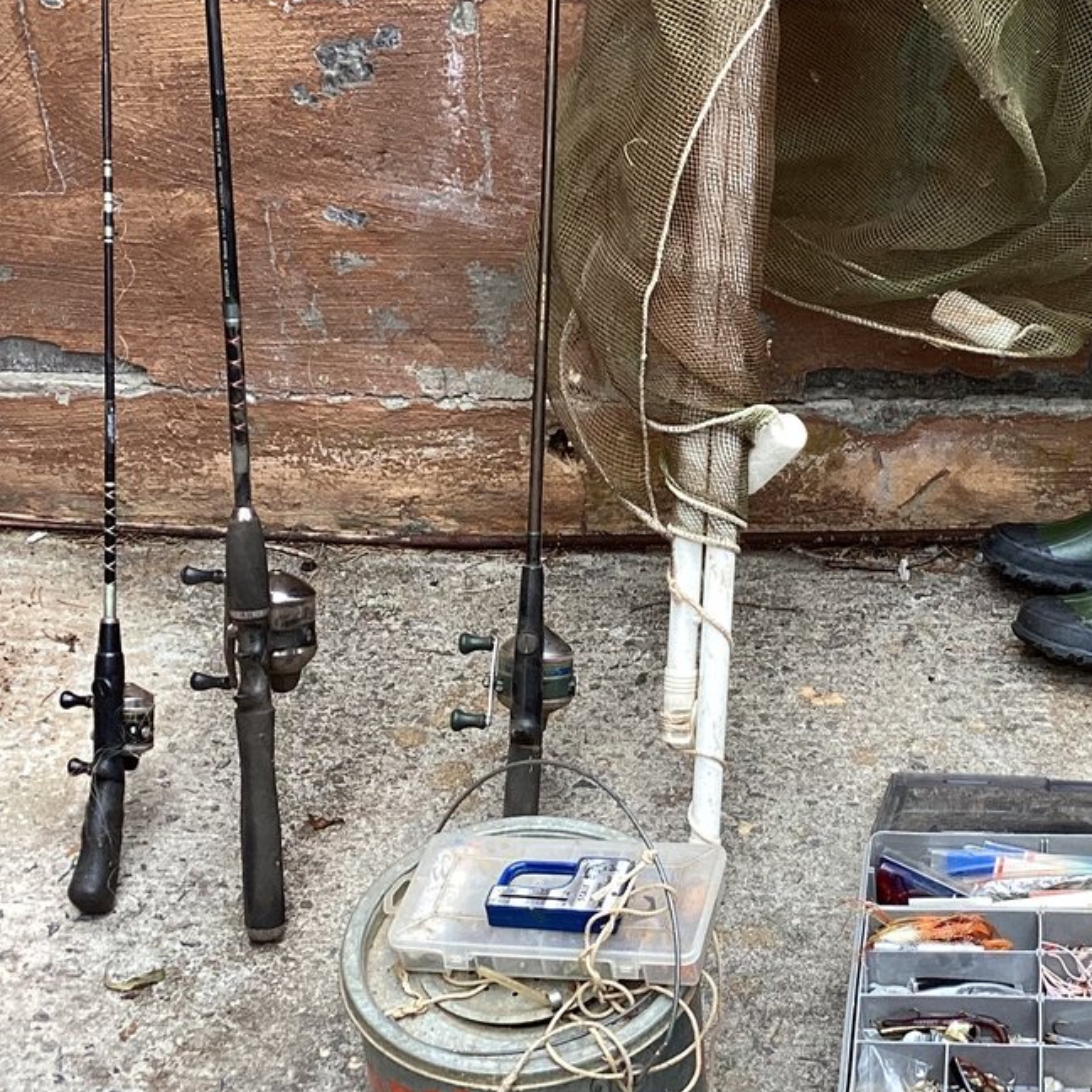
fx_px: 2284
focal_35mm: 64
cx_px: 766
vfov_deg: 26.9
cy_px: 557
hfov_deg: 26.7
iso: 25
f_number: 2.4
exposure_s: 1/174
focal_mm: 3.3
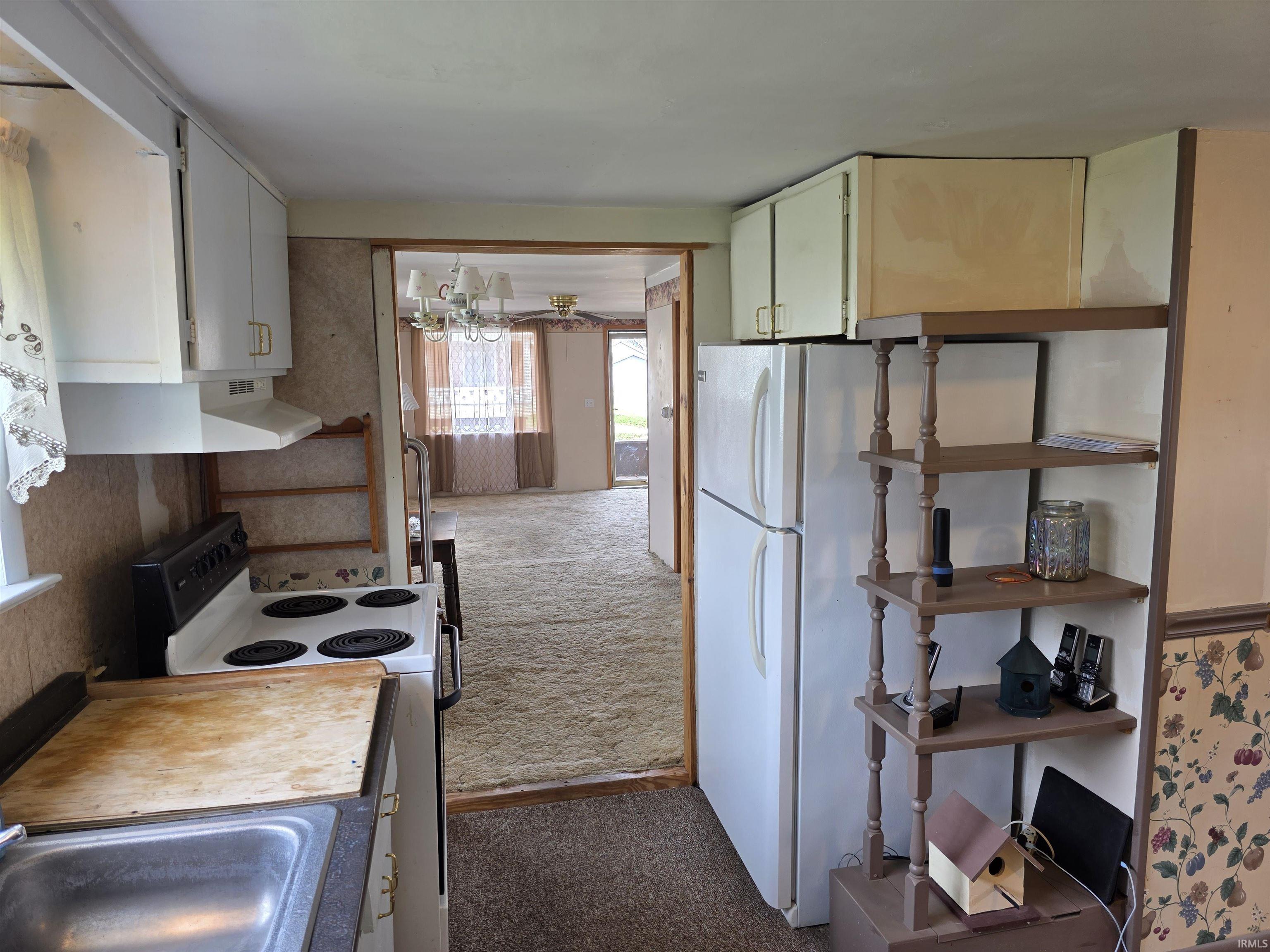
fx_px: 844
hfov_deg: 73.9
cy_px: 476
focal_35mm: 23
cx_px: 635
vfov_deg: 58.9
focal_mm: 6.3
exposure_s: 1/120
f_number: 1.7
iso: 80
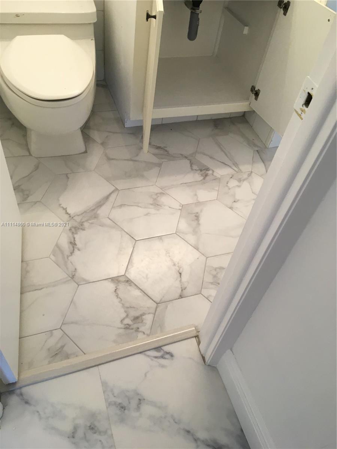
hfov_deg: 48.2
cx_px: 168
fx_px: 376
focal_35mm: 29
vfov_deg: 61.7
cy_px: 224
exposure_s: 1/30
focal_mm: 4.15
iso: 32
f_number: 2.2
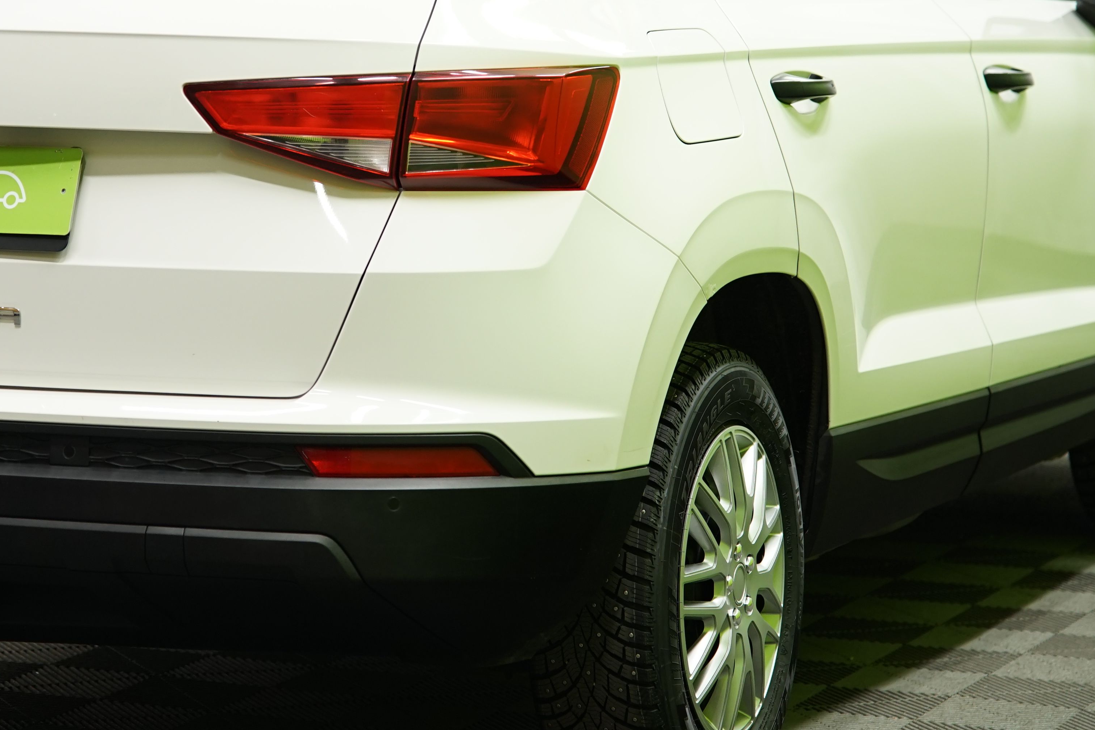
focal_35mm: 145
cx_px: 353
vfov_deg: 9.4
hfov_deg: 14.1
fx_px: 4410
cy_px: 197
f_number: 3.2
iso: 500
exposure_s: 1/40
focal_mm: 73
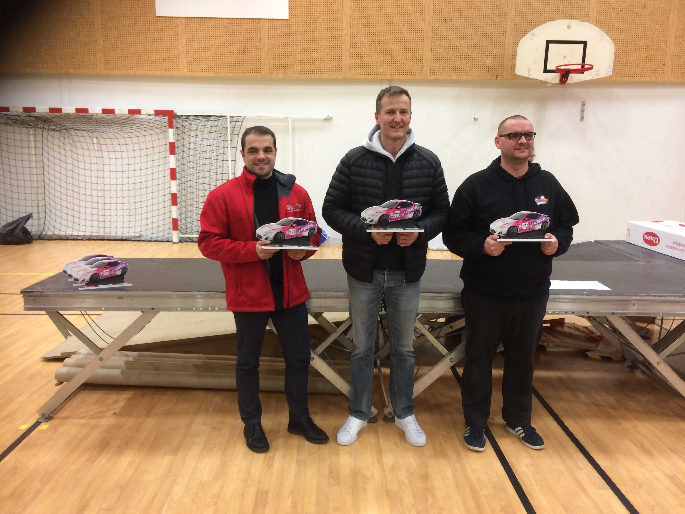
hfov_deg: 61.7
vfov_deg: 48.2
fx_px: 574
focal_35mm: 29
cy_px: 257
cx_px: 342
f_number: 2.2
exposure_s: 1/33
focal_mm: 4.15
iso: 125
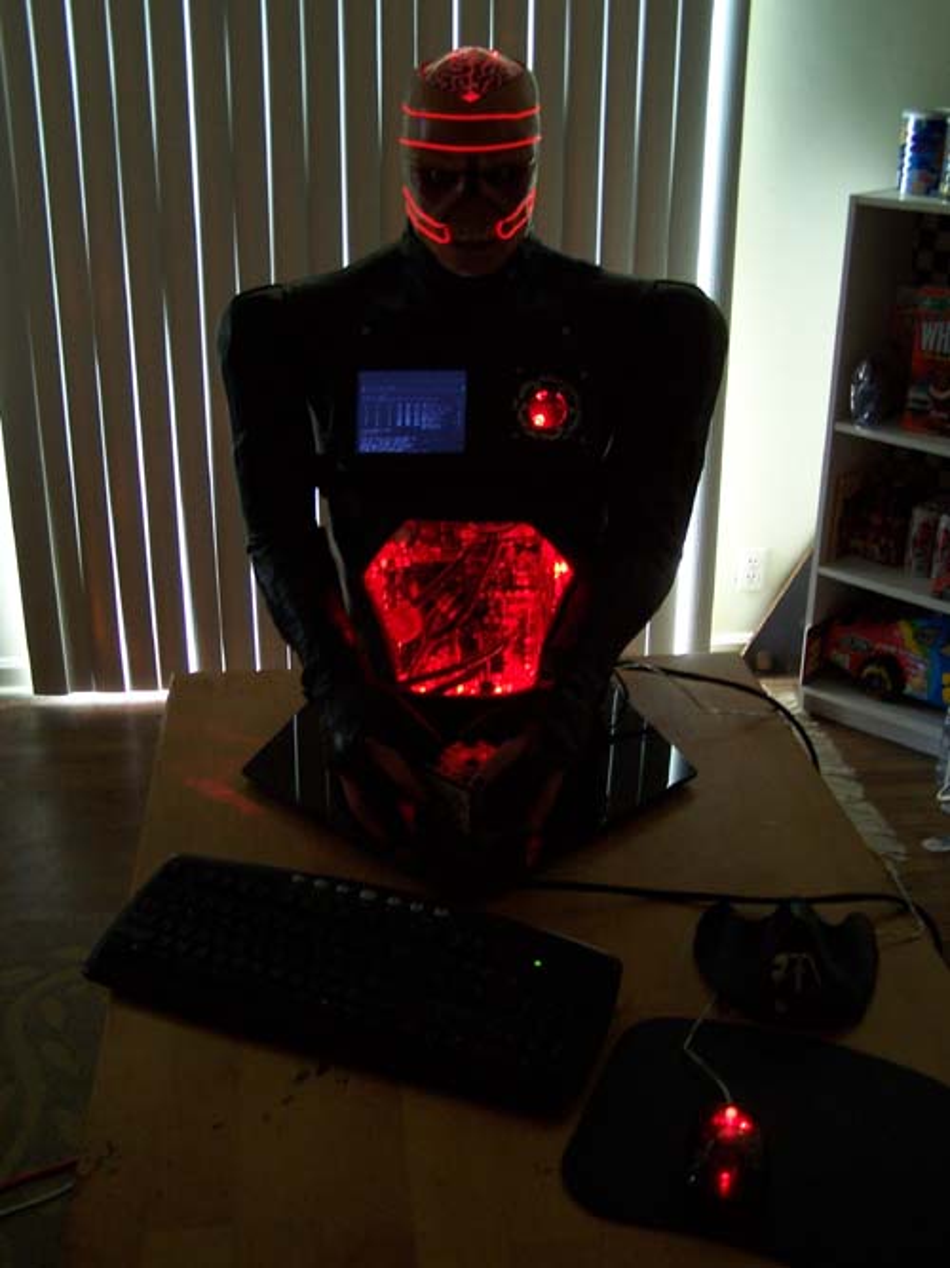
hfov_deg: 37.7
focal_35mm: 38
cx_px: 475
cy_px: 634
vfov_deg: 49.0
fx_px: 1391
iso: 140
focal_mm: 6.3
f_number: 2.8
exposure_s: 1/8
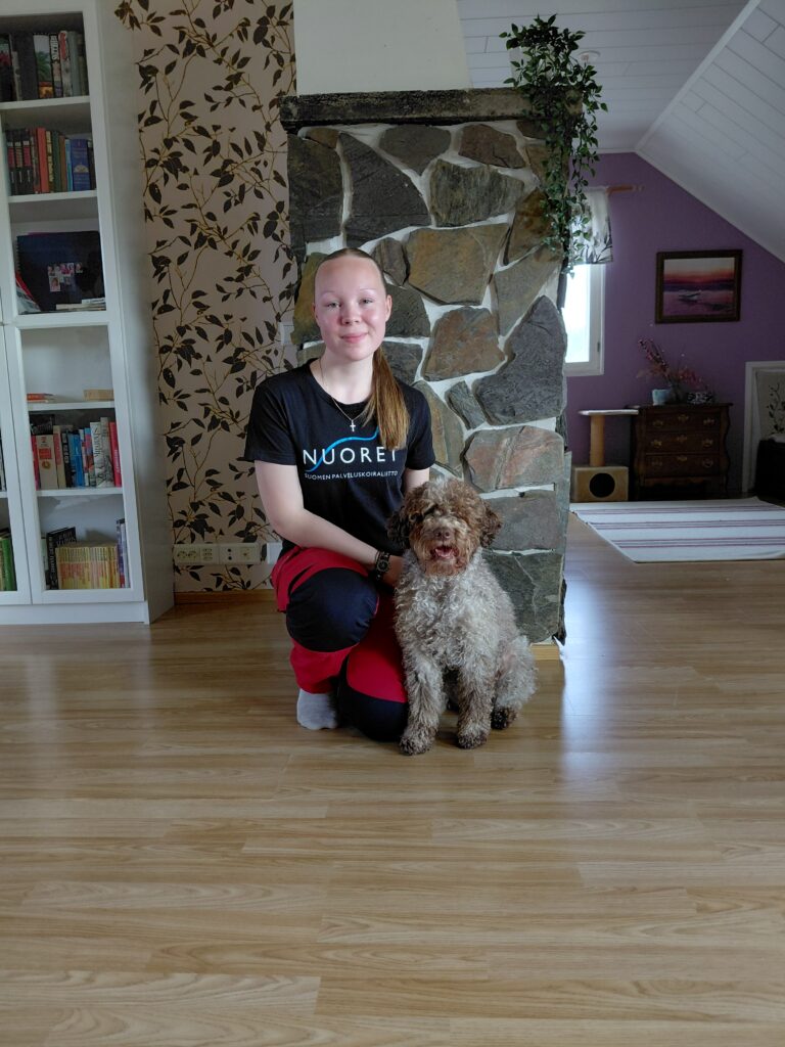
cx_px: 392
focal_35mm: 25
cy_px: 524
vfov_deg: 69.4
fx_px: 756
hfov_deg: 54.9
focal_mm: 4.69
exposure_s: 1/120
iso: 200
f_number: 1.8
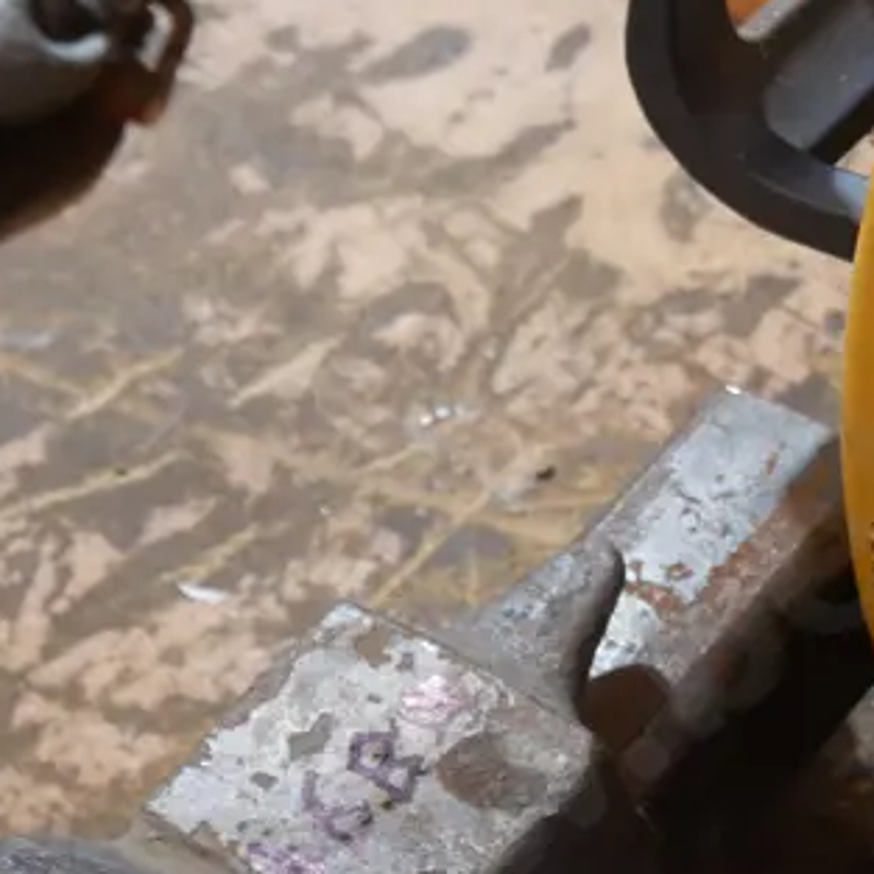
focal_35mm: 110
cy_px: 230
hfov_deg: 14.8
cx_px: 1273
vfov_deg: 15.8
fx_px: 3142
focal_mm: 19
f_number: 4.5
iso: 640
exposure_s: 1/60
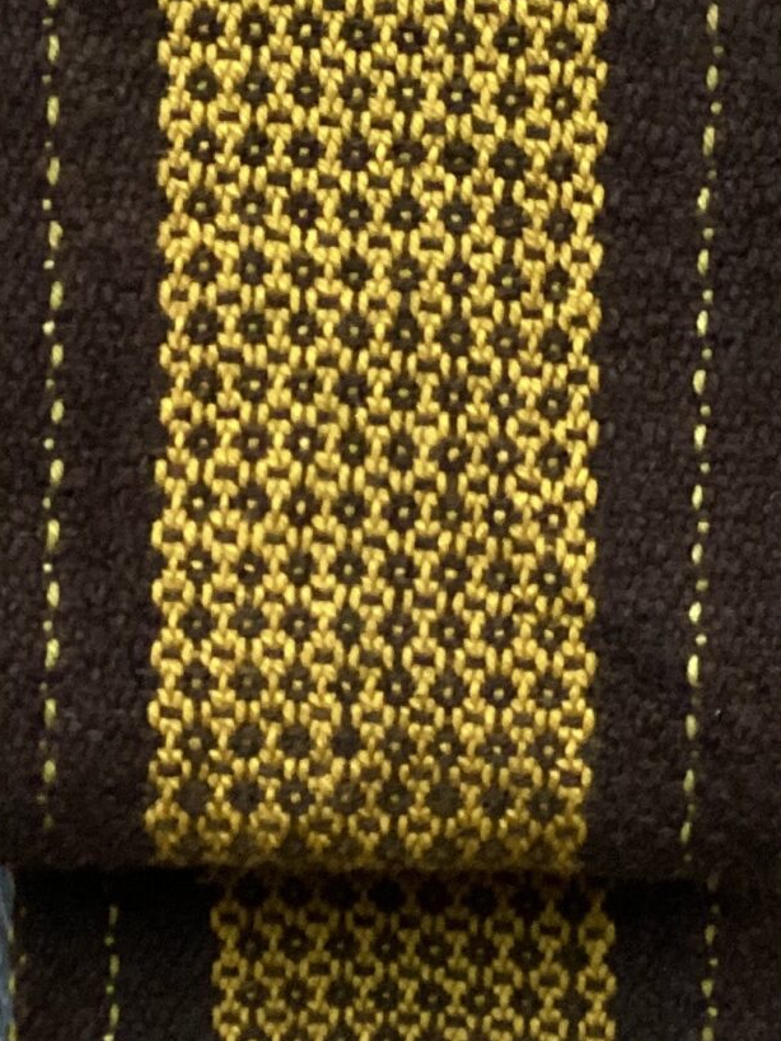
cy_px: 444
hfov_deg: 15.3
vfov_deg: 20.2
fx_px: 2916
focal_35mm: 97
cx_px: 411
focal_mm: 3.3
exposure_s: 1/30
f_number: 2.4
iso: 400
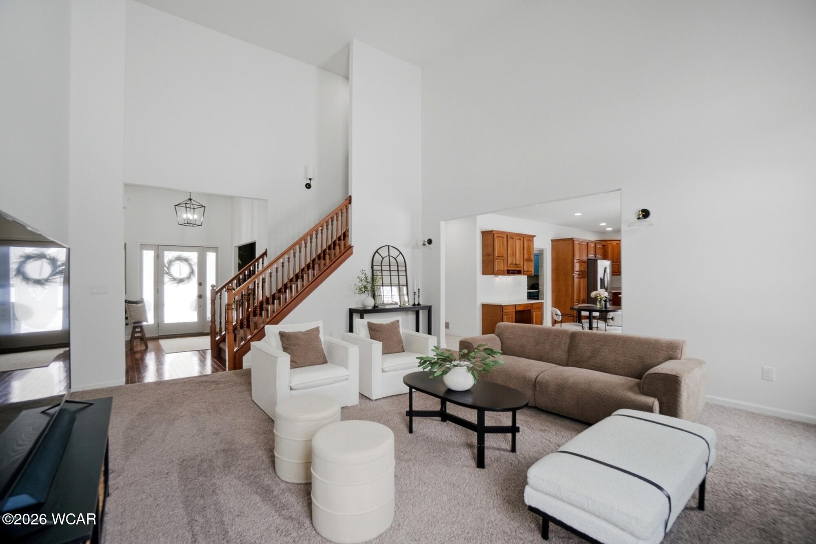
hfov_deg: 100.4
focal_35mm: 15
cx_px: 408
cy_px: 272
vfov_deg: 77.3
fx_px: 340
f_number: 5.6
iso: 125
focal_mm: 10
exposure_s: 1/500
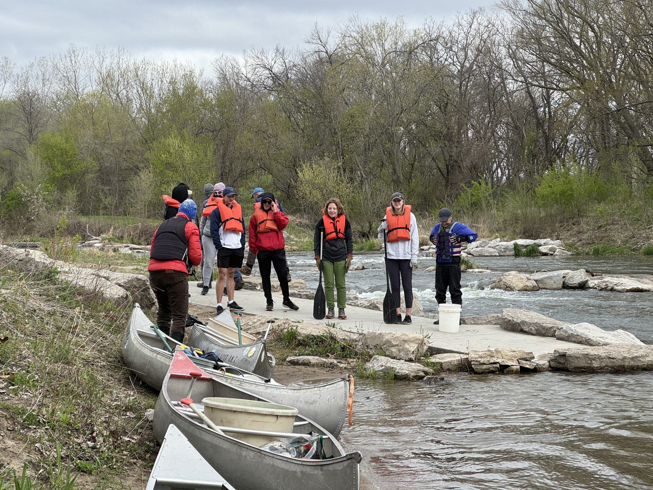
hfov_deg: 25.3
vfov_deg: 19.1
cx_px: 326
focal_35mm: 77
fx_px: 1453
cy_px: 245
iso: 25
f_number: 2.8
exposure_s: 1/225
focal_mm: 9
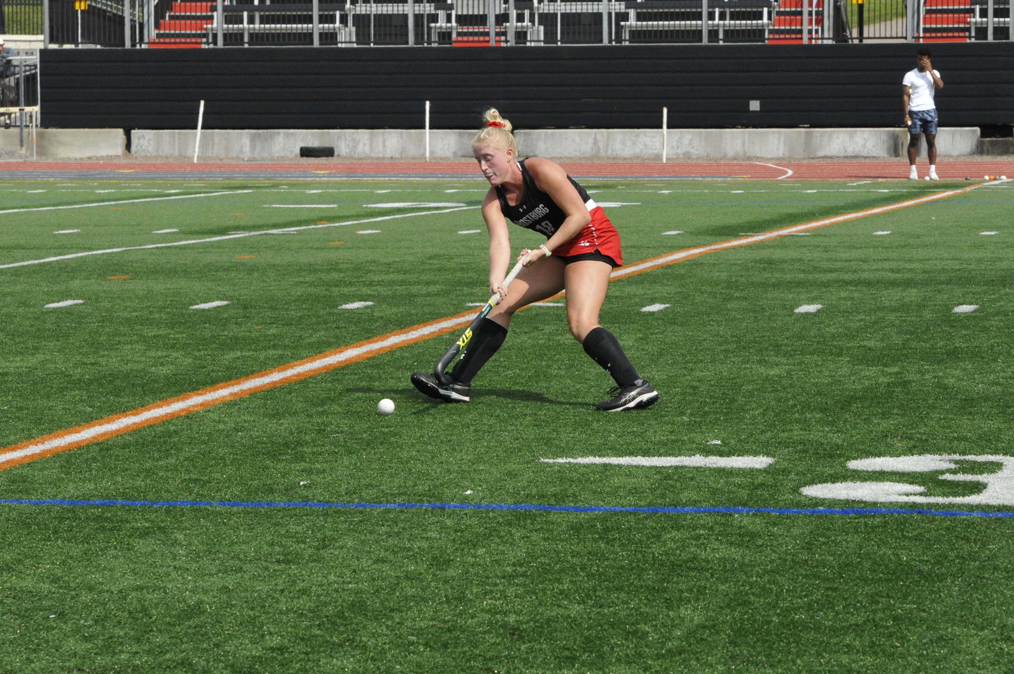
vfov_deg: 8.7
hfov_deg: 13.1
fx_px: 4431
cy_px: 337
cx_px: 507
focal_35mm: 158
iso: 1600
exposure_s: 1/2000
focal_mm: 105
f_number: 10
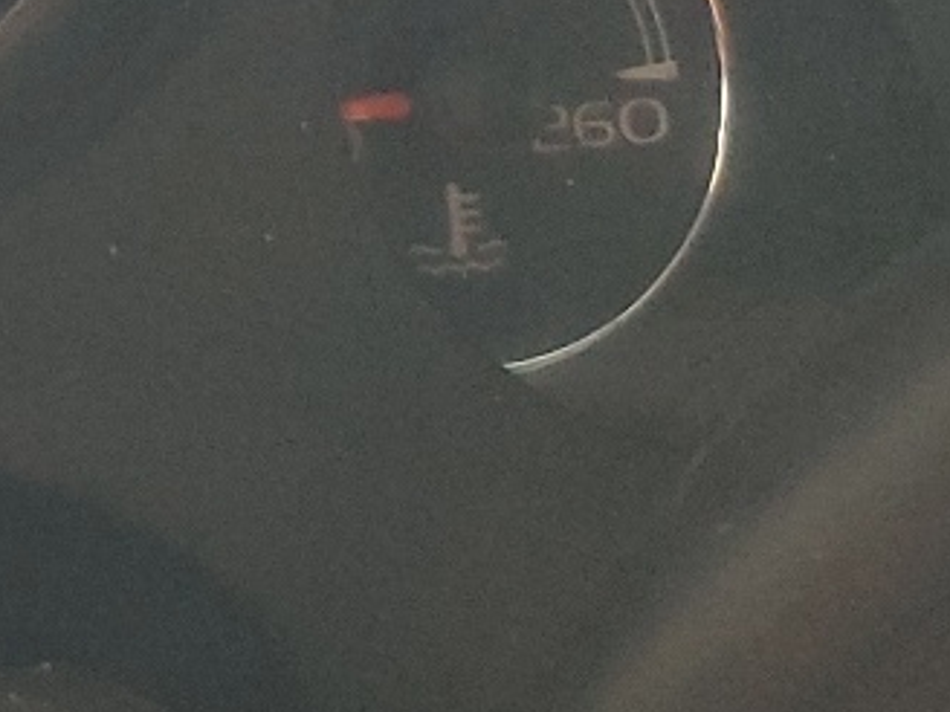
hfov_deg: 12.6
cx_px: -1211
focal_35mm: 127
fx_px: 3485
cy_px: -313
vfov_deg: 11.3
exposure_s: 1/60.2
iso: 249
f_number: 1.5
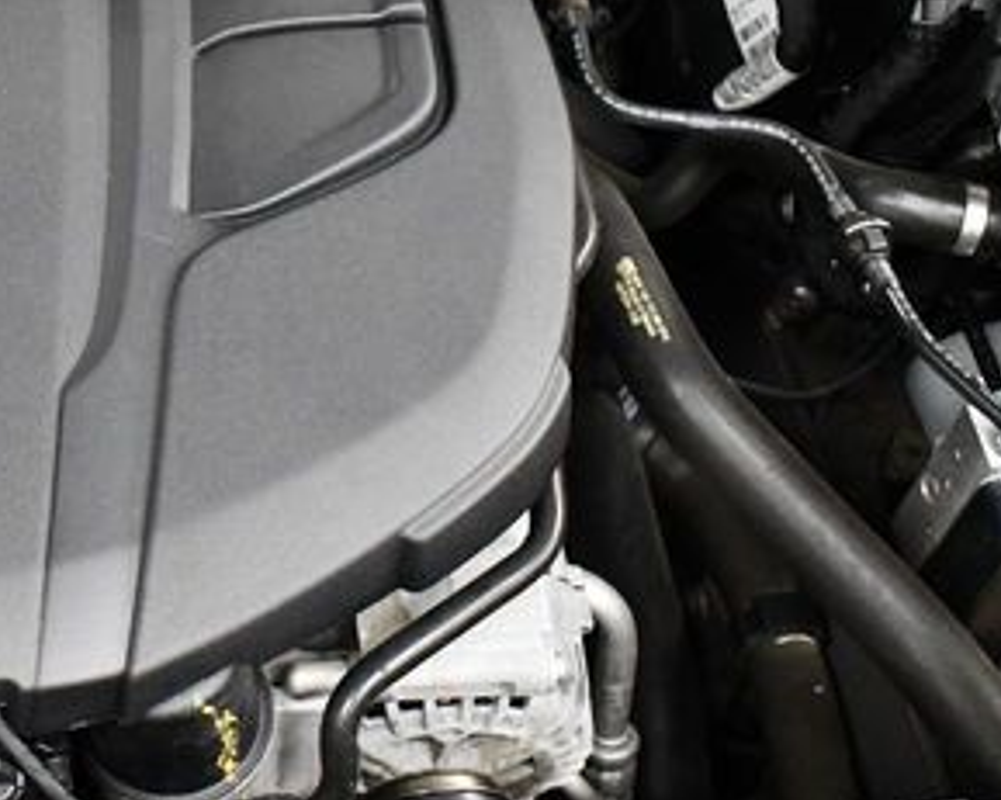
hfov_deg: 23.9
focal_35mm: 75
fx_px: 2221
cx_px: -76
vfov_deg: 20.2
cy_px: 171
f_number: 3.5
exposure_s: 1/100
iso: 3200
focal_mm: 18
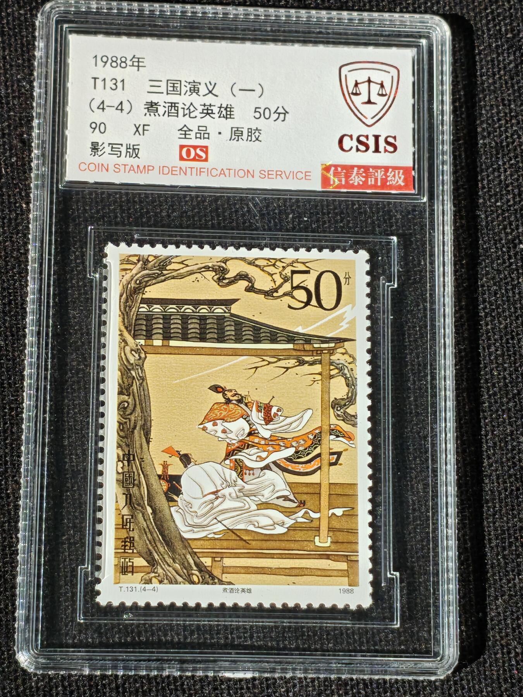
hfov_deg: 14.5
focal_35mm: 102
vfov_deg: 19.3
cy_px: 348
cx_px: 262
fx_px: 2055
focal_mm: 4.94
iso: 50
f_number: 1.5
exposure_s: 1/2683
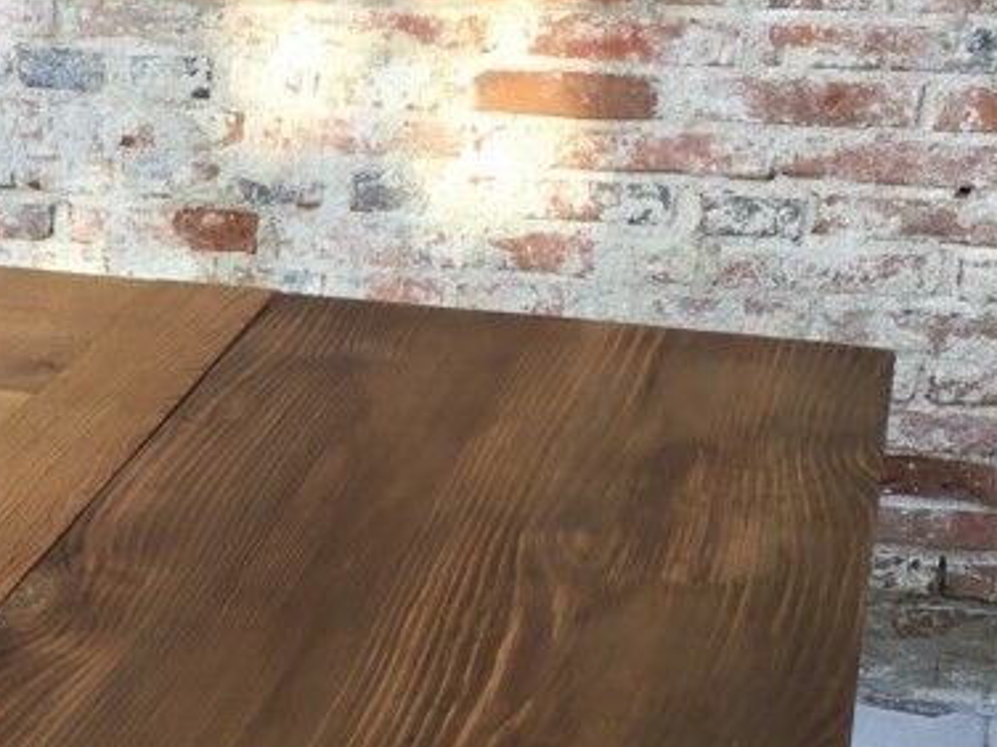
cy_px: 723
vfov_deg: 21.6
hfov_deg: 28.2
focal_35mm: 66
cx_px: 93
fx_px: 1901
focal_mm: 3.3
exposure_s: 1/210
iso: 25
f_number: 2.4
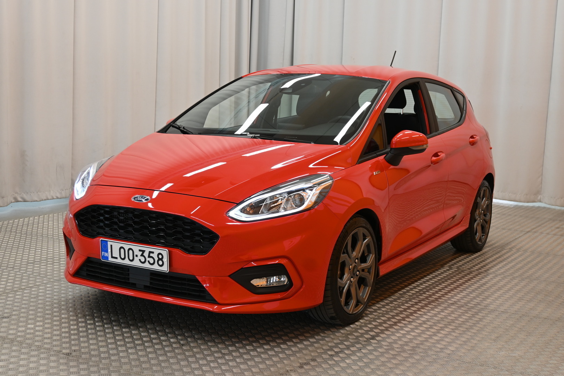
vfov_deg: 27.7
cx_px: 282
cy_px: 188
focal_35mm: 49
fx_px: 764
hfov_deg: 40.5
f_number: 5
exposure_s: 1/50
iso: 360
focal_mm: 32.5
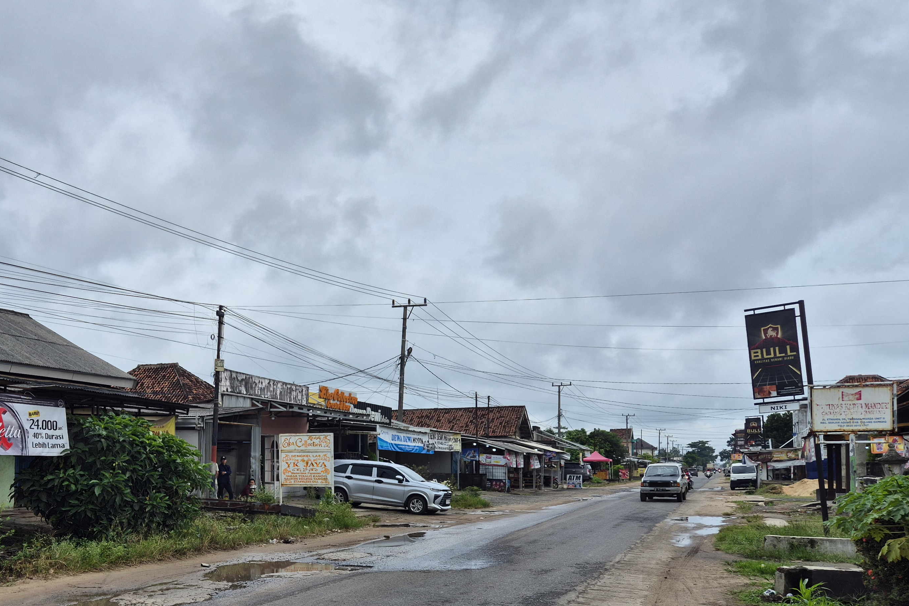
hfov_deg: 53.1
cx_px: 286
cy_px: 416
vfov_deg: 37.3
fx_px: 884
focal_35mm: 35
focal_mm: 5.4
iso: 25
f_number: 1.8
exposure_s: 1/1488
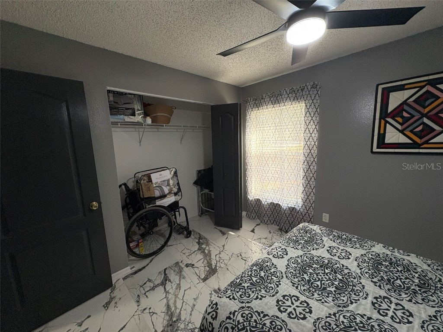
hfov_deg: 102.1
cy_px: 166
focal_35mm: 14
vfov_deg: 85.7
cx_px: 222
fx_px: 179
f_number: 2.2
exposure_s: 1/120
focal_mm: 2.22
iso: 200
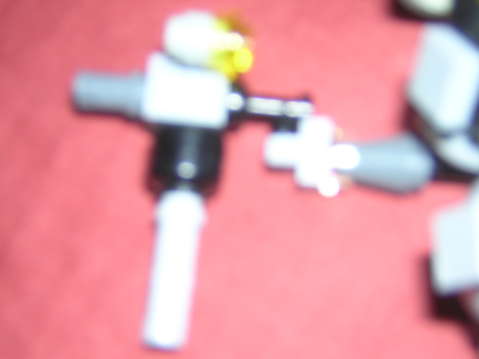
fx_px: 858
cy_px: 180
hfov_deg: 31.2
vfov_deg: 23.7
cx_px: 240
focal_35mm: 62
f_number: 3.4
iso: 100
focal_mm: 8.1
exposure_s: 1/60.1
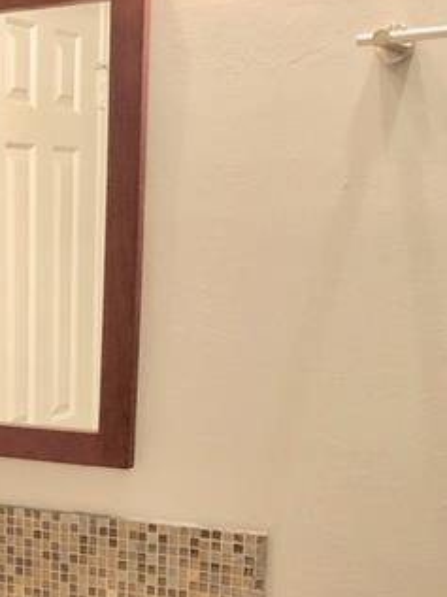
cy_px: 584
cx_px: -45
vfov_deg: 27.1
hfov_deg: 20.6
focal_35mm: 68
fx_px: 1171
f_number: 1.8
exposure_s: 1/15
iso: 80
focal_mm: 4
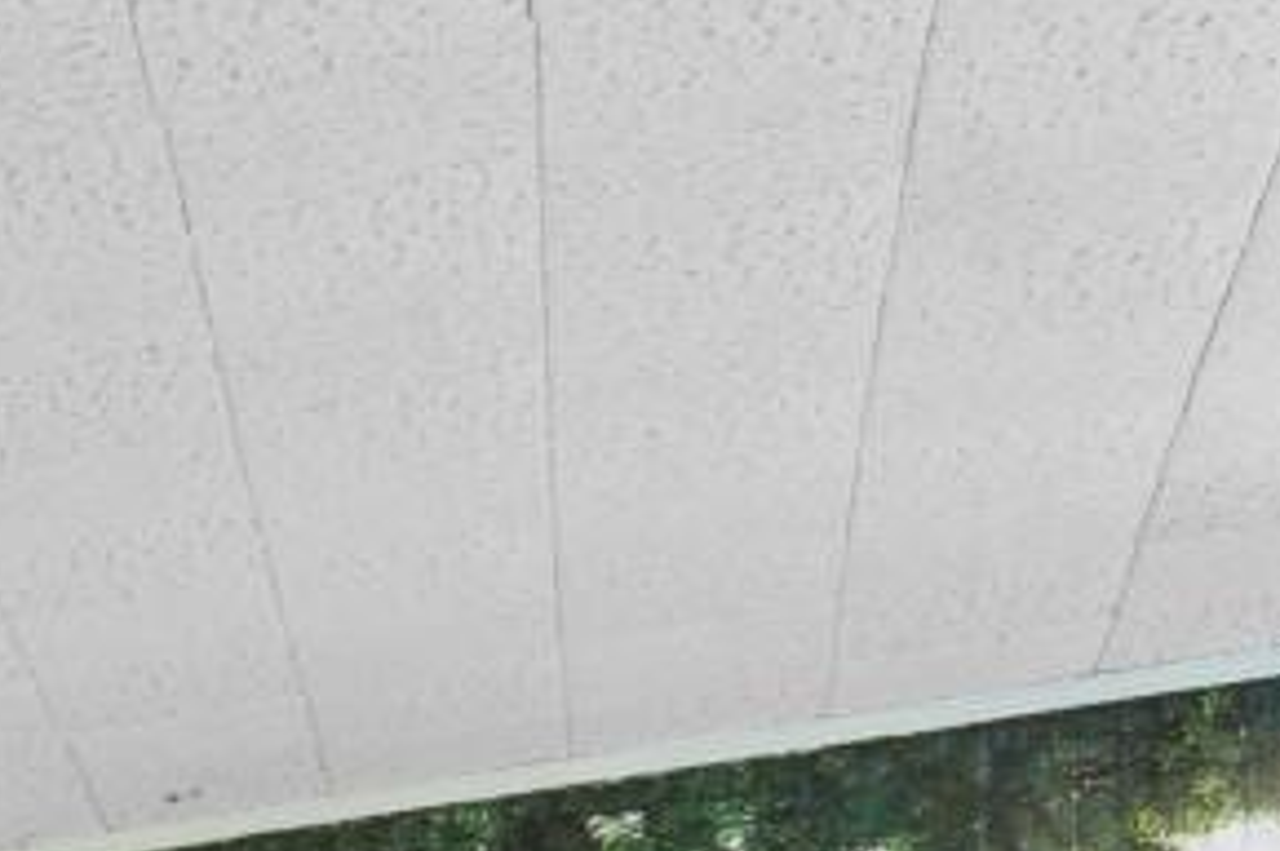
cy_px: 1848
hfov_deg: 12.7
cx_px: -2188
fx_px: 3587
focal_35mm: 101
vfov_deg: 11.7
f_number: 4.8
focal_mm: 12
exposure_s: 1/4
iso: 100
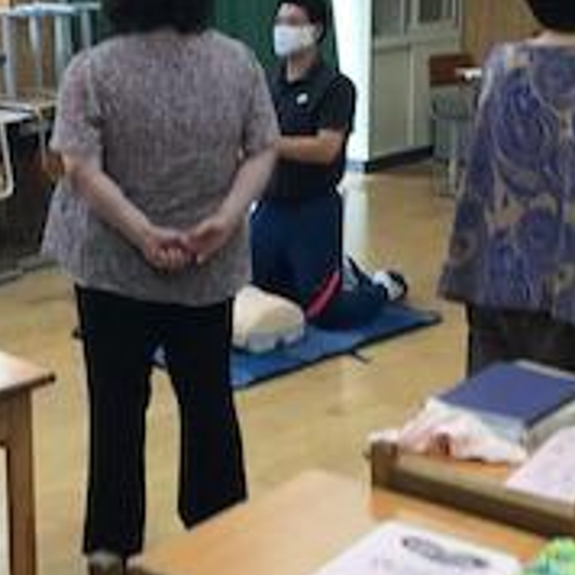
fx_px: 1391
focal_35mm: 74
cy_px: 184
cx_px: 197
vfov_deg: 23.2
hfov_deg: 23.3
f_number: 2.4
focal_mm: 3.3
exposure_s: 1/30
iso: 25
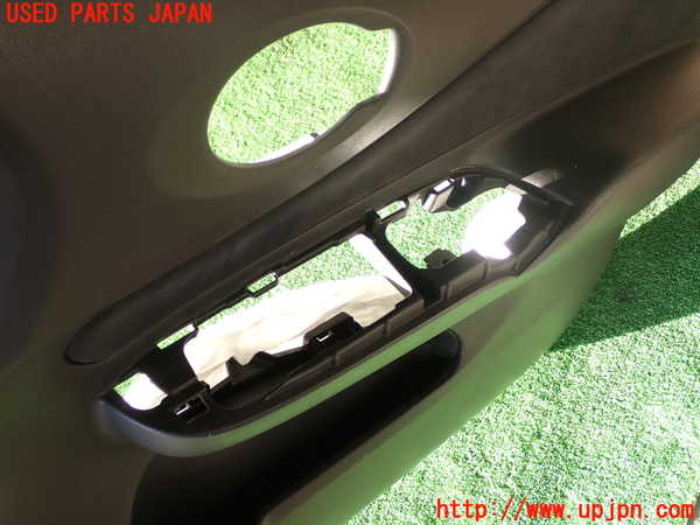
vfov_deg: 32.9
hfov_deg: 42.9
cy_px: 262
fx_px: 890
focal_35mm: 44
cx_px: 350
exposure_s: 1/80
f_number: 2.9
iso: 100
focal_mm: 7.84
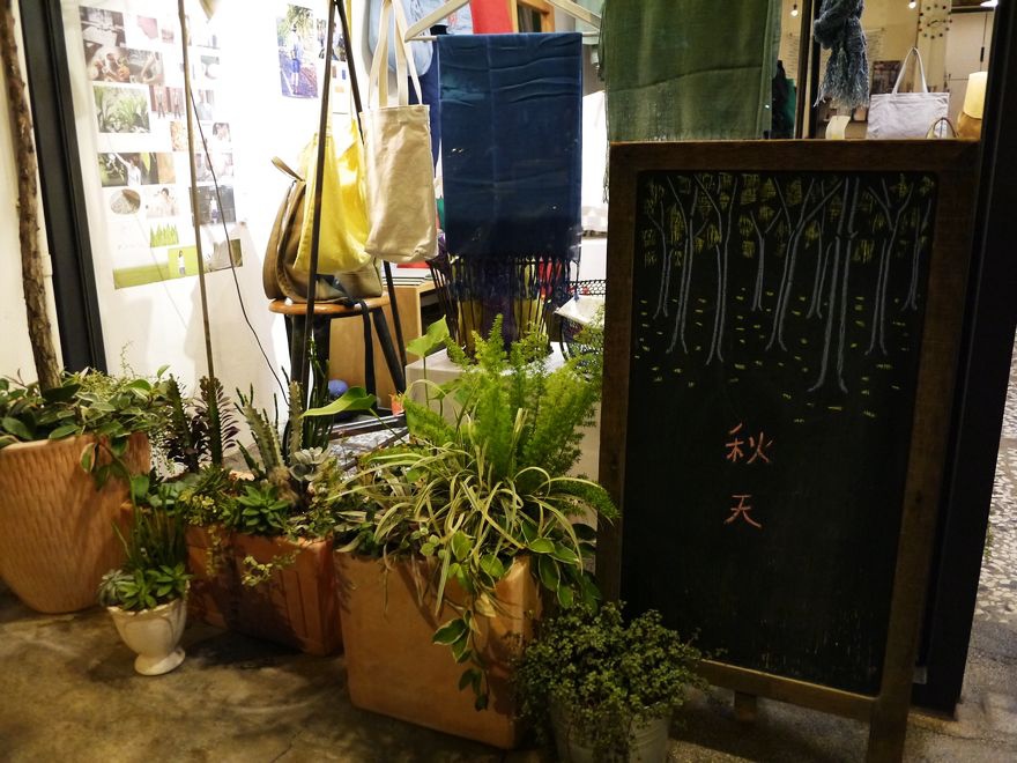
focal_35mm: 28
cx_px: 508
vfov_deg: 49.7
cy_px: 382
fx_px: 823
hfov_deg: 63.4
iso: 1250
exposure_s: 1/60
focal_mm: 14
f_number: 2.5
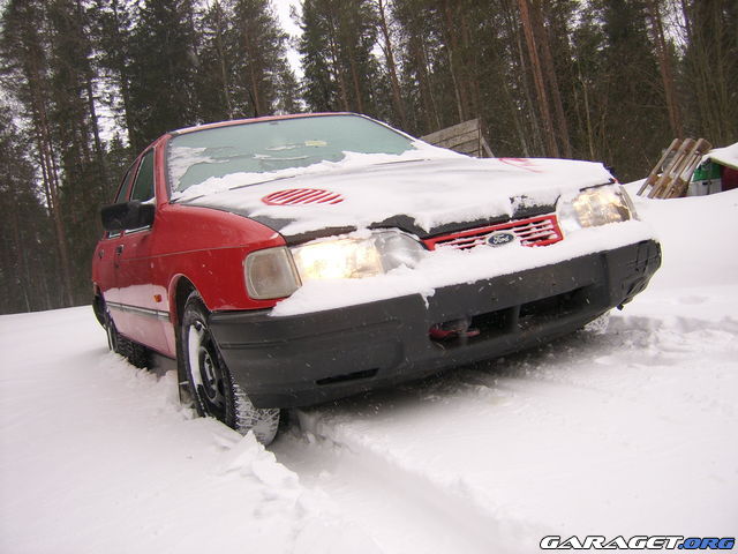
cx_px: 369
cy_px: 277
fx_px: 746
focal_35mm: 35
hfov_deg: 52.6
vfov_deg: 40.7
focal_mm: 5.95
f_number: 2.8
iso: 50
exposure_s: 1/250
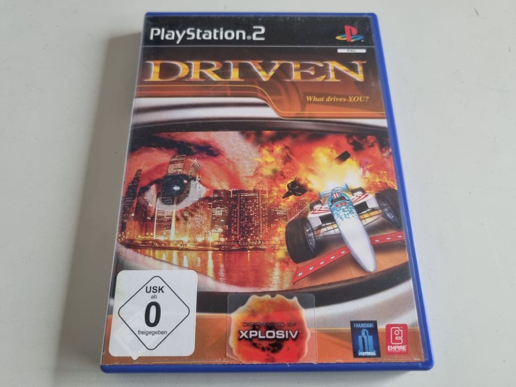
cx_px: 258
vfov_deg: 53.1
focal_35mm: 26
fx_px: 388
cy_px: 194
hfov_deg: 67.3
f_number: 1.8
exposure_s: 1/100
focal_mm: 5.4
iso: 250
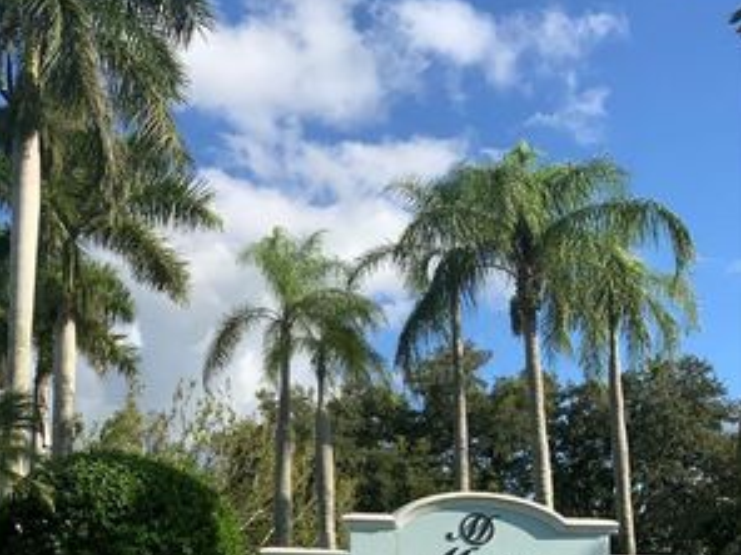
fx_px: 1049
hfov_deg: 37.2
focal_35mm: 49
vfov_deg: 29.3
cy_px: 401
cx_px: 120
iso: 16
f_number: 1.8
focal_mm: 3
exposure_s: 1/1534
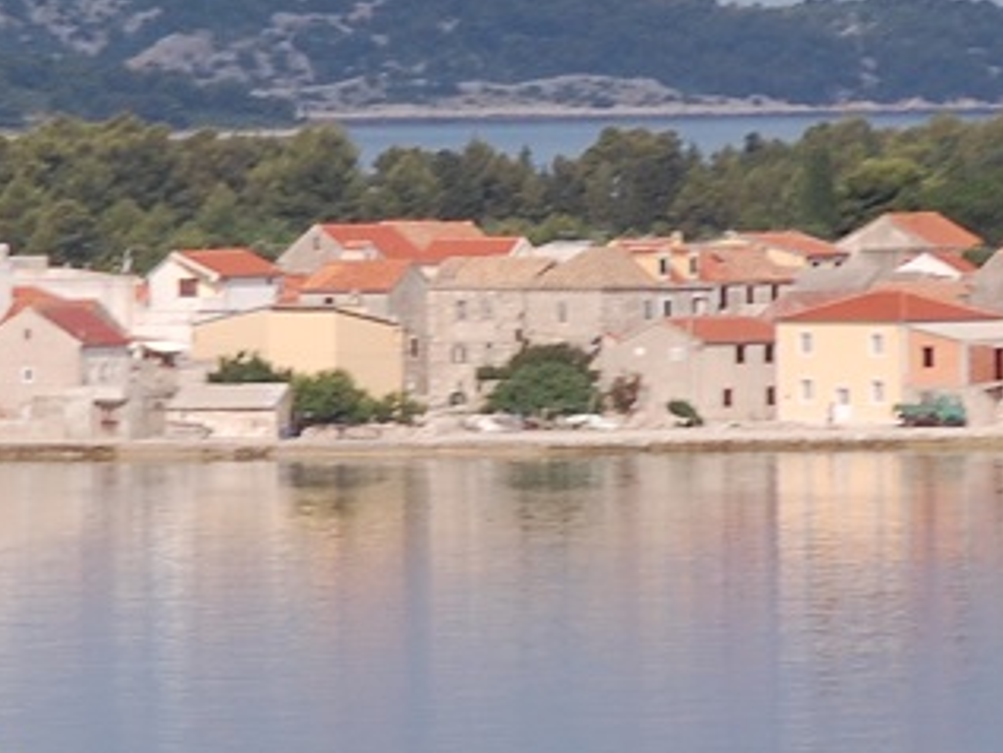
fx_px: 13855
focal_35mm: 478
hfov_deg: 4.1
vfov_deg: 3.1
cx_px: 386
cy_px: 332
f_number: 7.1
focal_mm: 70
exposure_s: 1/800
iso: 200
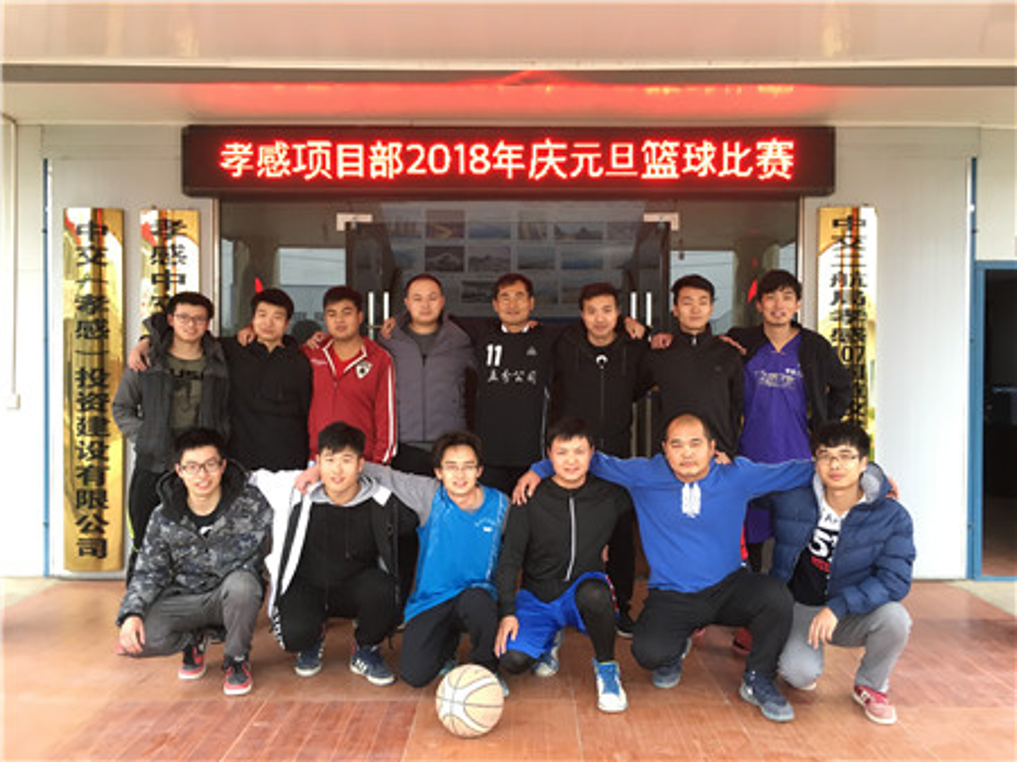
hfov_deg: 61.7
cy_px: 381
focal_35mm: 29
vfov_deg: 48.2
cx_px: 508
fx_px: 852
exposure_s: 1/33
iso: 80
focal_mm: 4.15
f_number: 2.2
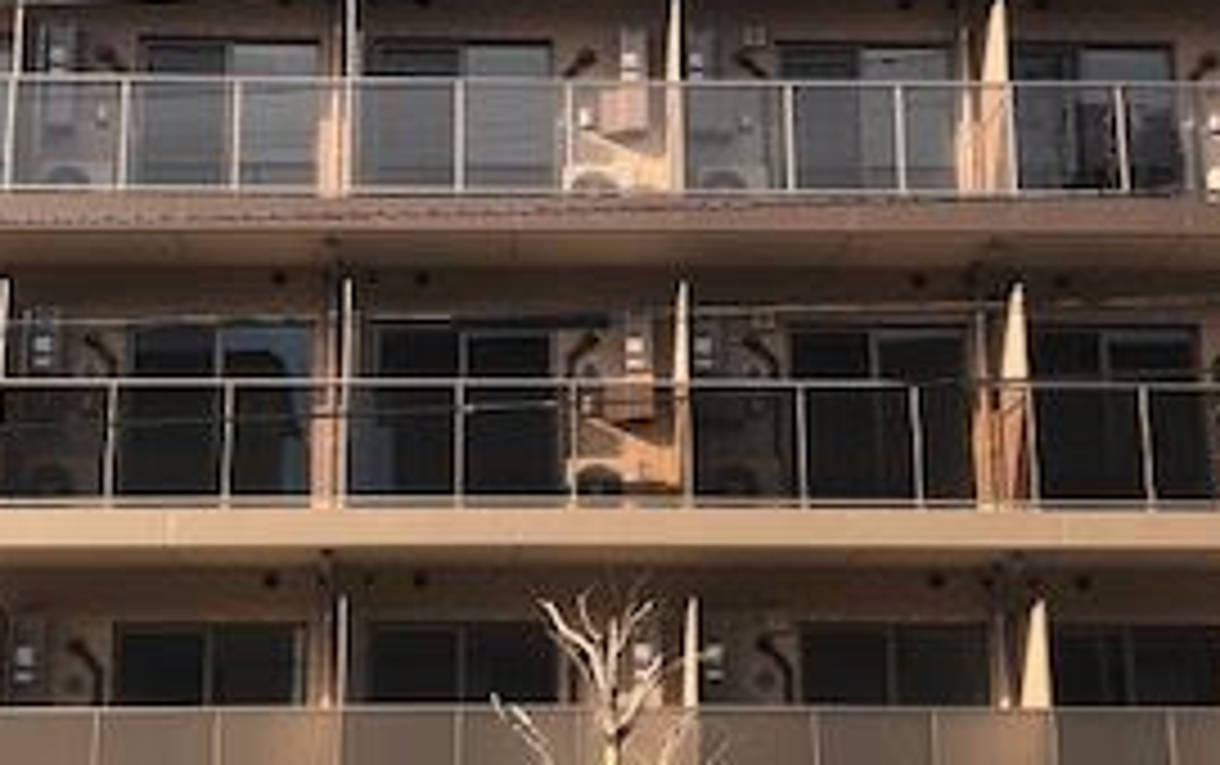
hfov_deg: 29.3
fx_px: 2330
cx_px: 486
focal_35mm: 70
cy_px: 297
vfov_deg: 18.6
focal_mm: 3.99
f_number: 1.8
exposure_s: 1/640
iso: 20
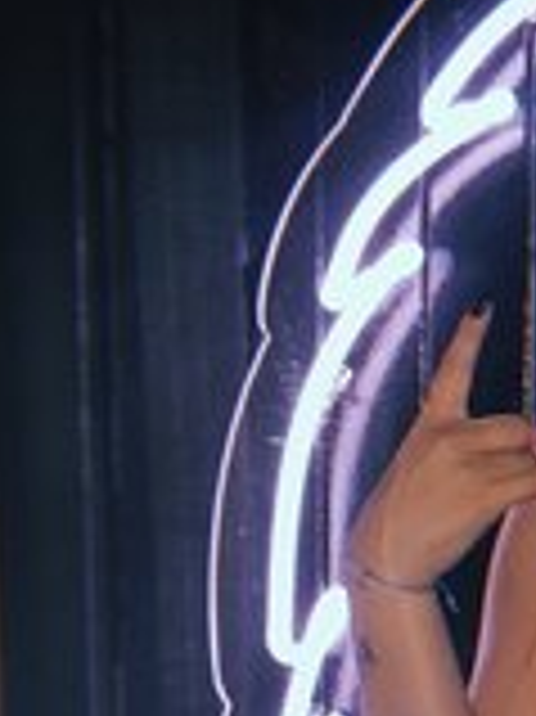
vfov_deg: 17.7
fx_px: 2233
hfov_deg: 12.7
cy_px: 732
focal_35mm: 108
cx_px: 883
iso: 40
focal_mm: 3.99
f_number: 1.8
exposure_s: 1/12
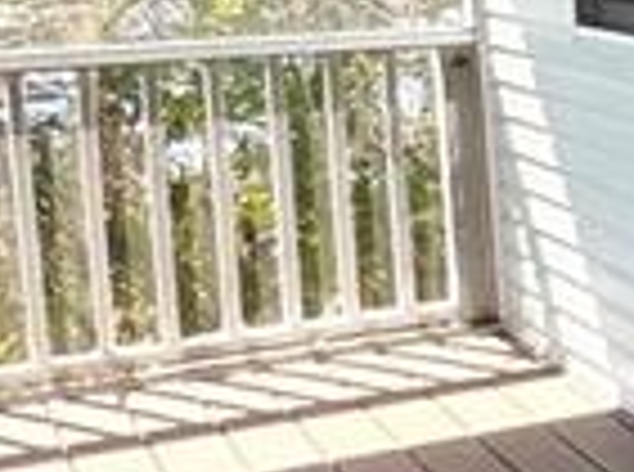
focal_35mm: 102
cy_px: 40
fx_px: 1863
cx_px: 1866
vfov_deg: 14.3
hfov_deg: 11.6
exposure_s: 1/211
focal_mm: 2.22
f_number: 2.2
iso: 40
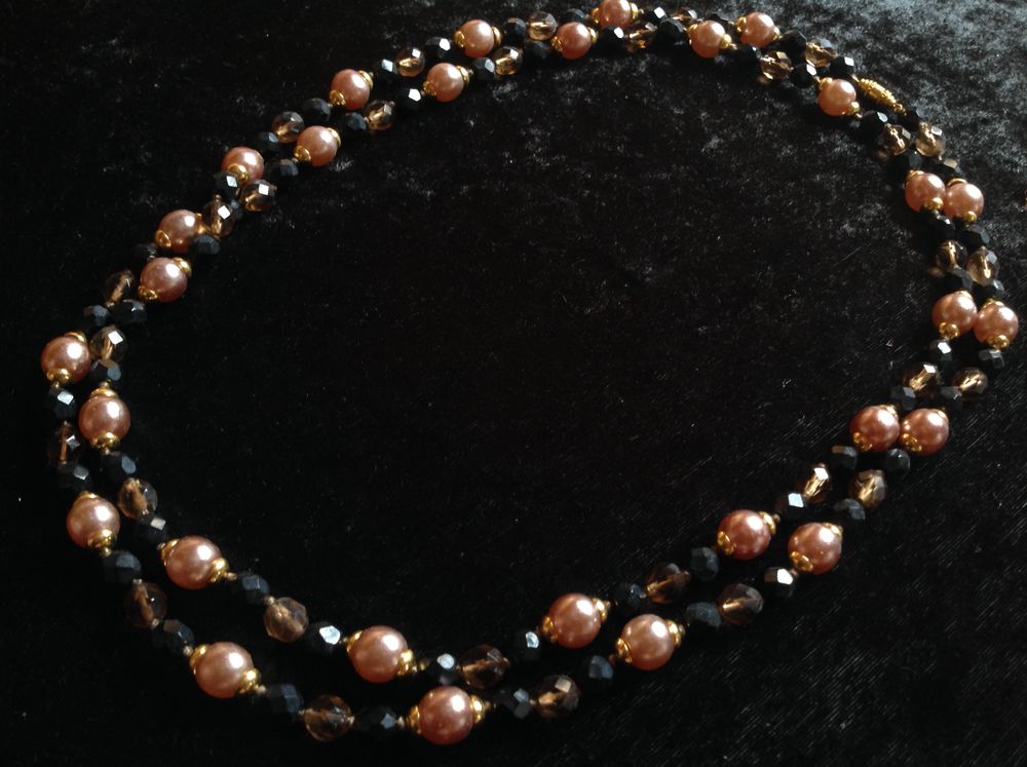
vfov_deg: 40.6
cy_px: 384
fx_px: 1037
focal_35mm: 35
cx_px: 514
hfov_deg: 52.7
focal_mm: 4.28
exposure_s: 1/15
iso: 125
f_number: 2.4
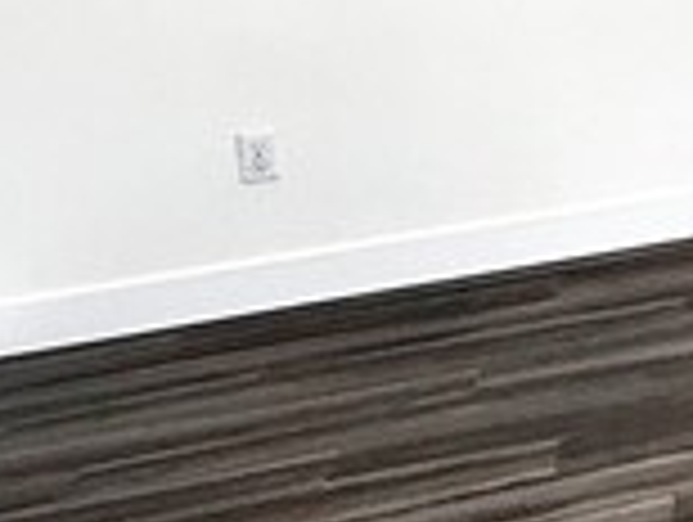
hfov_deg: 14.9
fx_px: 1865
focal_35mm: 93
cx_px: 1570
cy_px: -288
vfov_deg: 14.7
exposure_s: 1/122
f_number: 2.2
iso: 64
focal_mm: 2.22
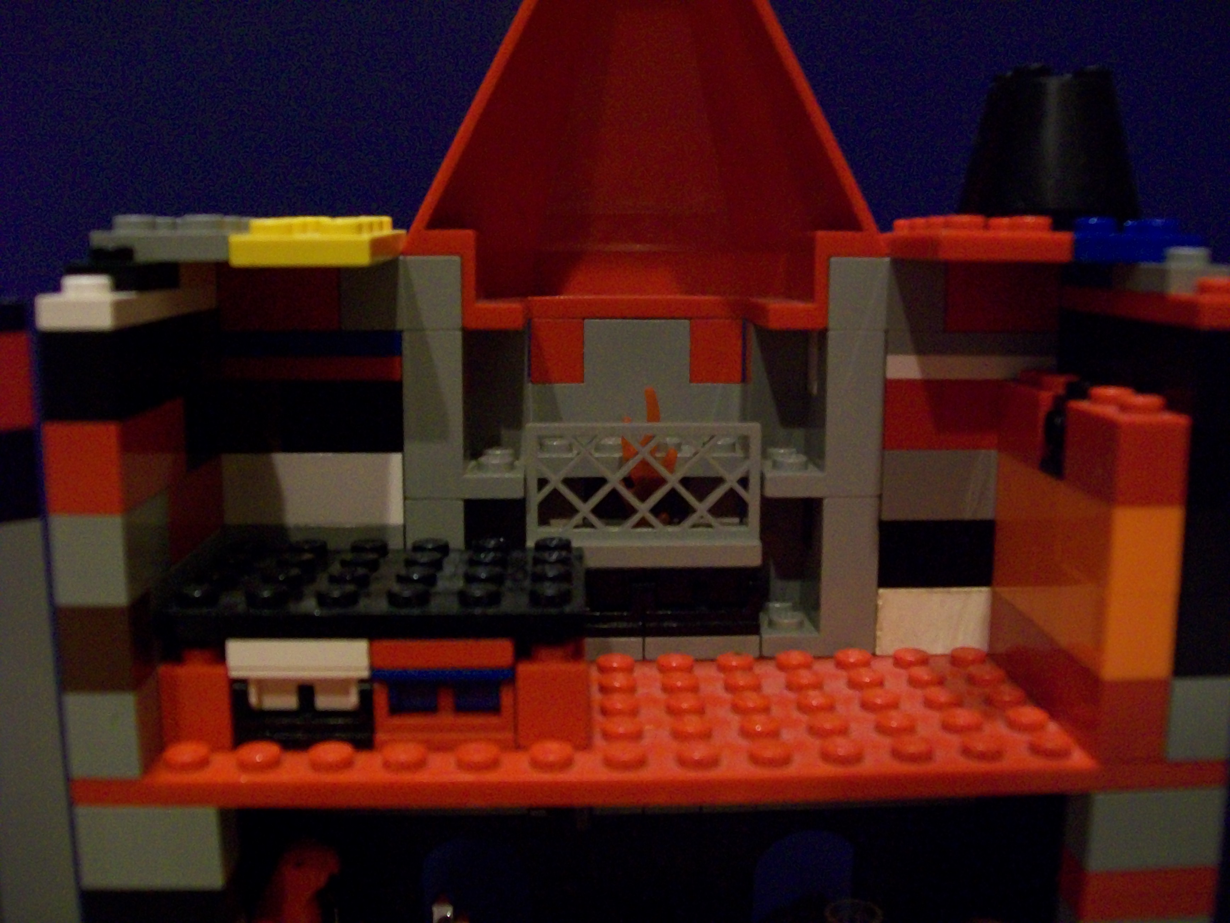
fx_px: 1279
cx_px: 615
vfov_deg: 39.7
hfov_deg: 51.4
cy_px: 462
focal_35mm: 36
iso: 200
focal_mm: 6
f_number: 2.7
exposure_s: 1/8
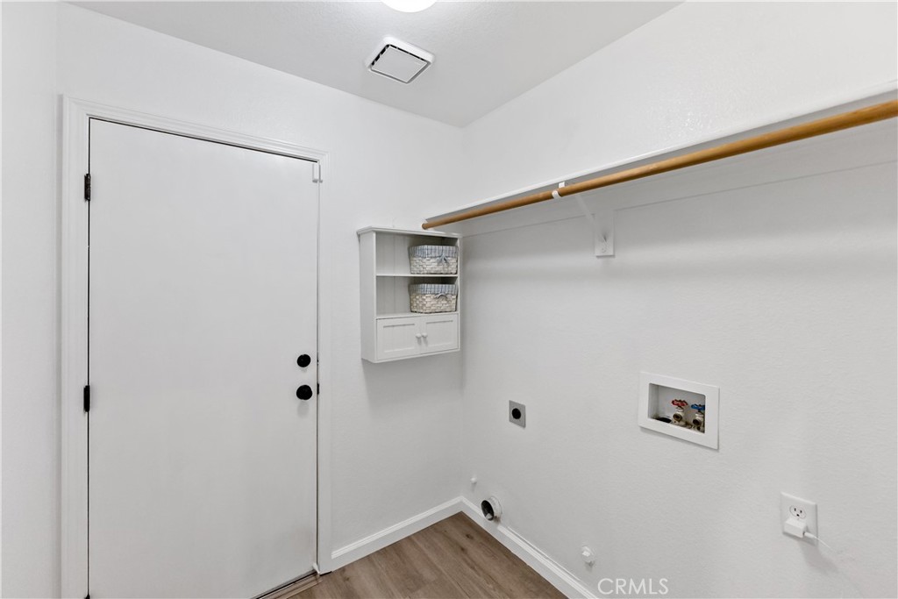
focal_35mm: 14
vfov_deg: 81.2
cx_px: 449
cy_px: 300
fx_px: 349
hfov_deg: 104.2
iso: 1250
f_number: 4
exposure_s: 1/160
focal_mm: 14
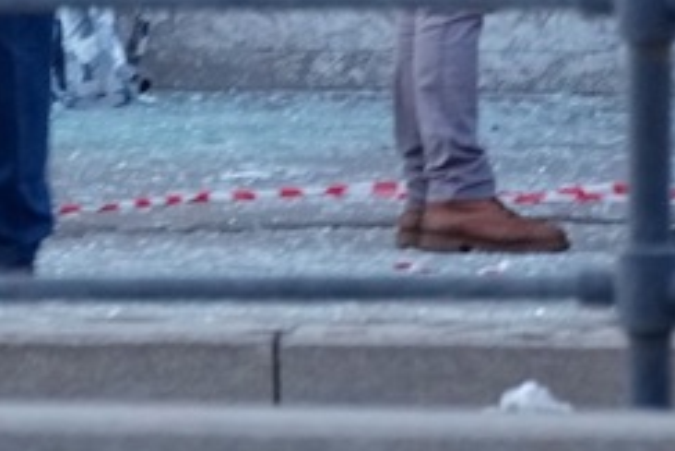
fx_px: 28535
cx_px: 238
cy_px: -596
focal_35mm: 1521
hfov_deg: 1.4
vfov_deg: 0.9
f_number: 6.3
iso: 2000
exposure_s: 1/40
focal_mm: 290
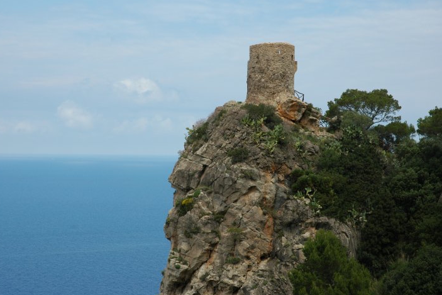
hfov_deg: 24.0
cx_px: 219
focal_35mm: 85
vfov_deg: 16.2
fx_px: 1038
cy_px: 147
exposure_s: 1/320
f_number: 9
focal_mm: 55
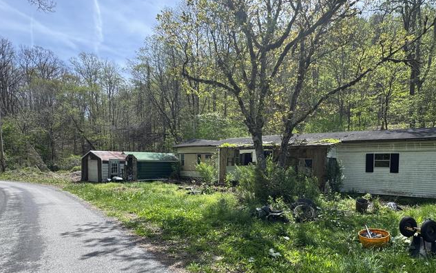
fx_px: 238
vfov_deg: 58.6
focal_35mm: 20
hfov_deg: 83.6
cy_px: 177
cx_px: 269
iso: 40
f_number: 2.2
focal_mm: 2.22
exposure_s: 1/561
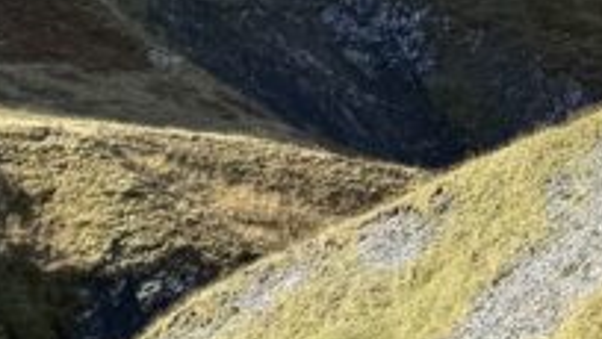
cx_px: 593
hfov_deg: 16.1
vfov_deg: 9.2
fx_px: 2092
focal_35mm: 131
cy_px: 24
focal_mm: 6.76
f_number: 1.78
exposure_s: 1/1493
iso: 80
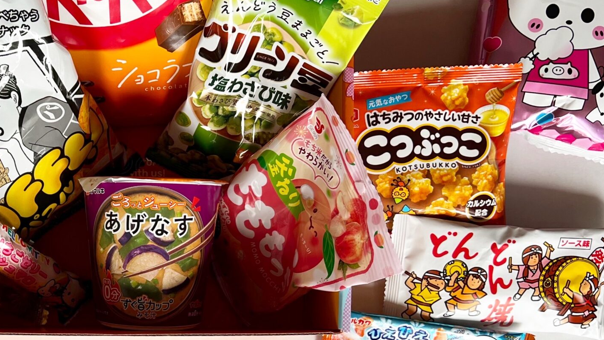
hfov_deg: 39.1
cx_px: 127
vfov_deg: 23.1
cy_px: 283
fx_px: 817
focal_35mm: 51
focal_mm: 5.7
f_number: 1.5
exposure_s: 1/121
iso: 125
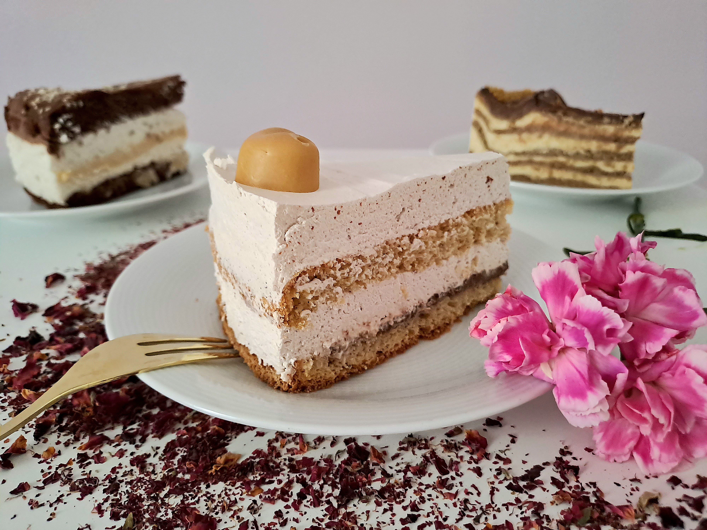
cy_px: 265
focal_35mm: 25
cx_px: 354
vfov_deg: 54.9
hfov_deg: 69.4
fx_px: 511
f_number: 1.8
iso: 640
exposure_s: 1/20
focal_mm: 4.65
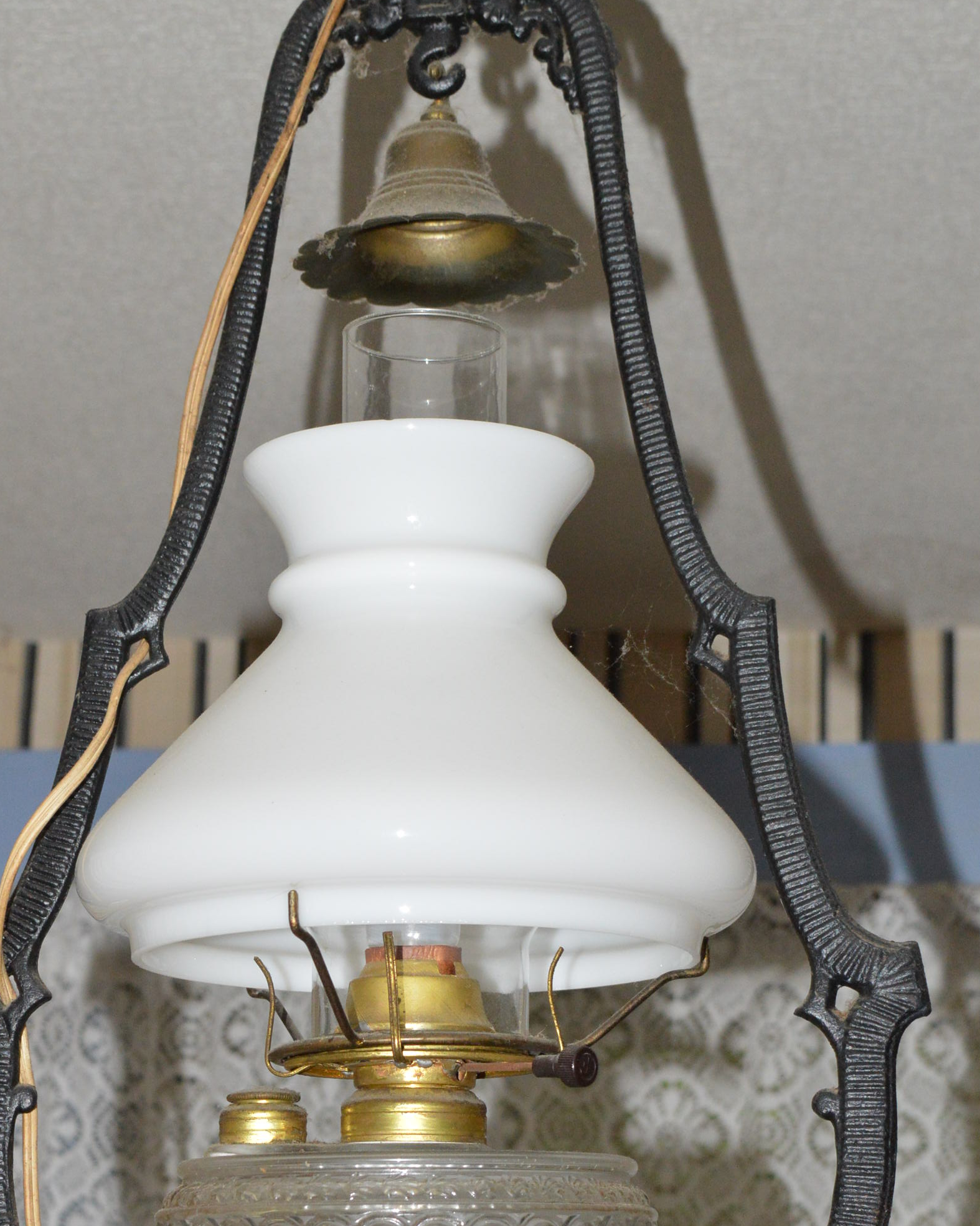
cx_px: 456
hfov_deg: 17.9
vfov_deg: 22.1
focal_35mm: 86
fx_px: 3118
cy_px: 860
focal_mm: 40
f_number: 7.1
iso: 1600
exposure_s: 1/60
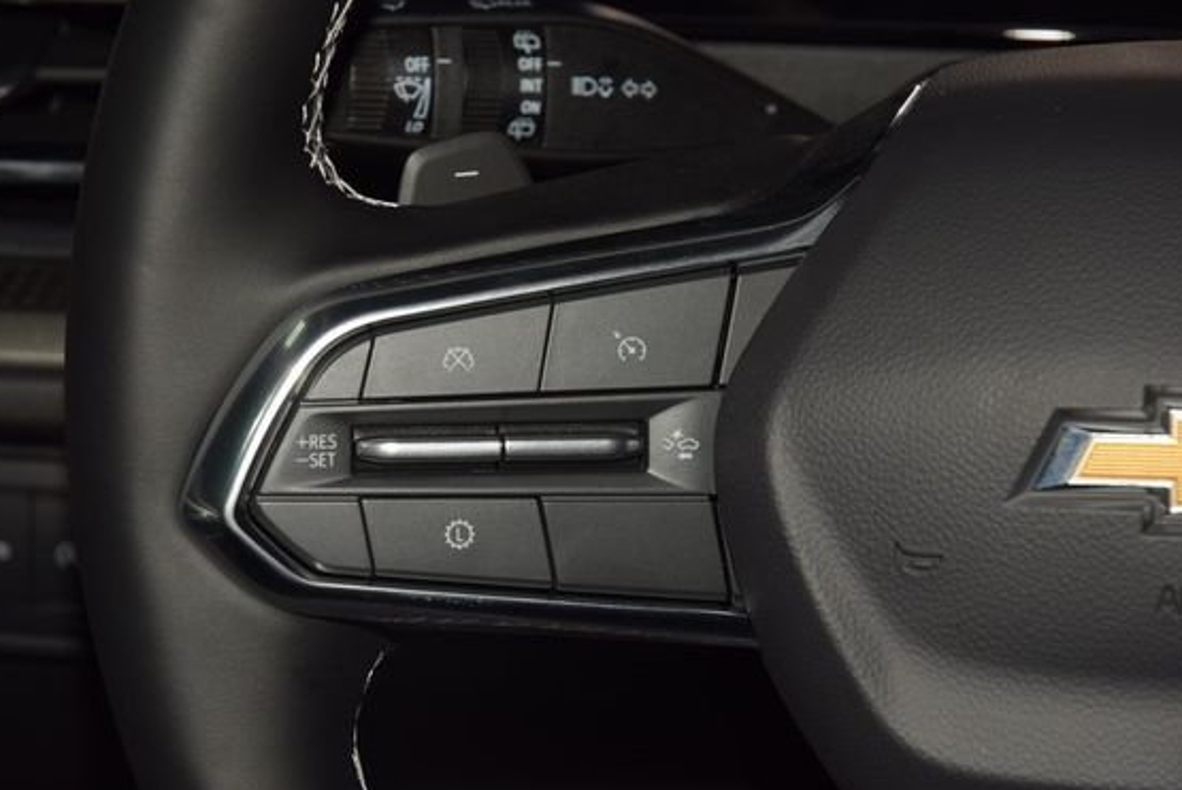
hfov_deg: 16.9
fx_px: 3976
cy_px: 348
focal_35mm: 121
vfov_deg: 11.3
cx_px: 513
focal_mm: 70
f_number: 8
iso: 100
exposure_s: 1/125
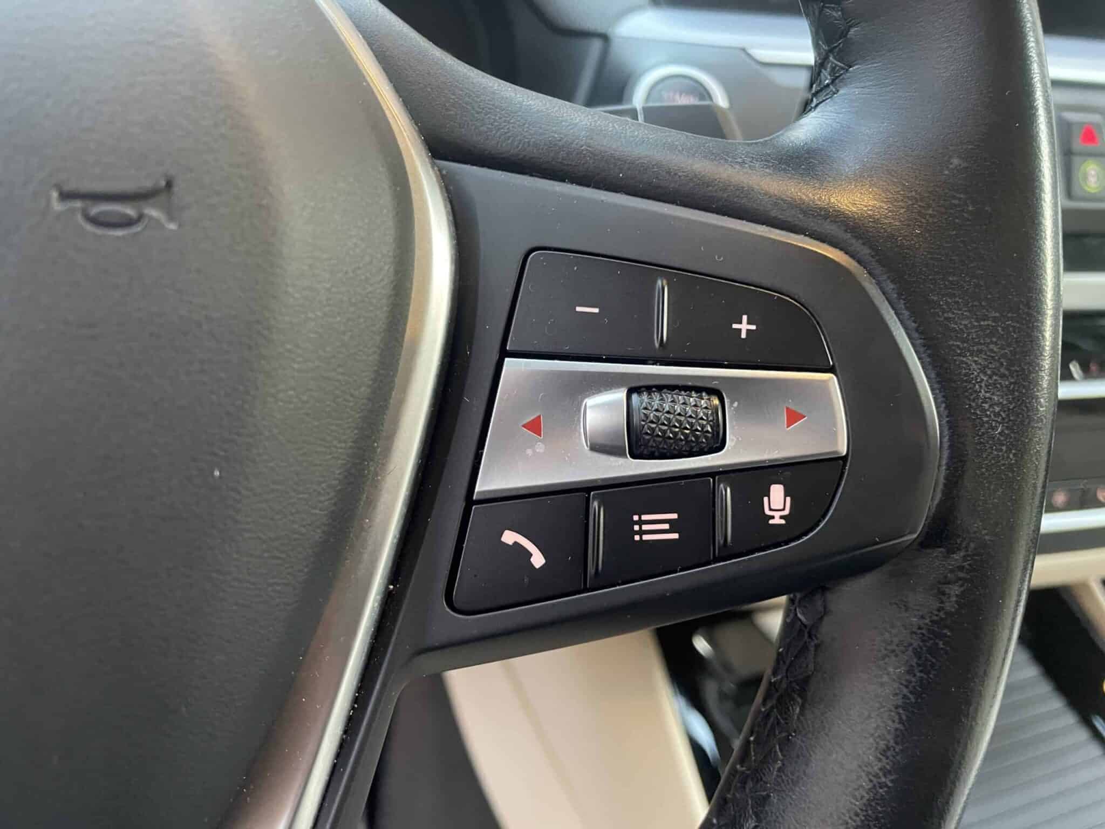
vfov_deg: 53.1
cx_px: 552
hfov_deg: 67.3
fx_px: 830
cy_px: 414
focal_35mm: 26
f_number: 1.6
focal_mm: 4.2
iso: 500
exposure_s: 1/54
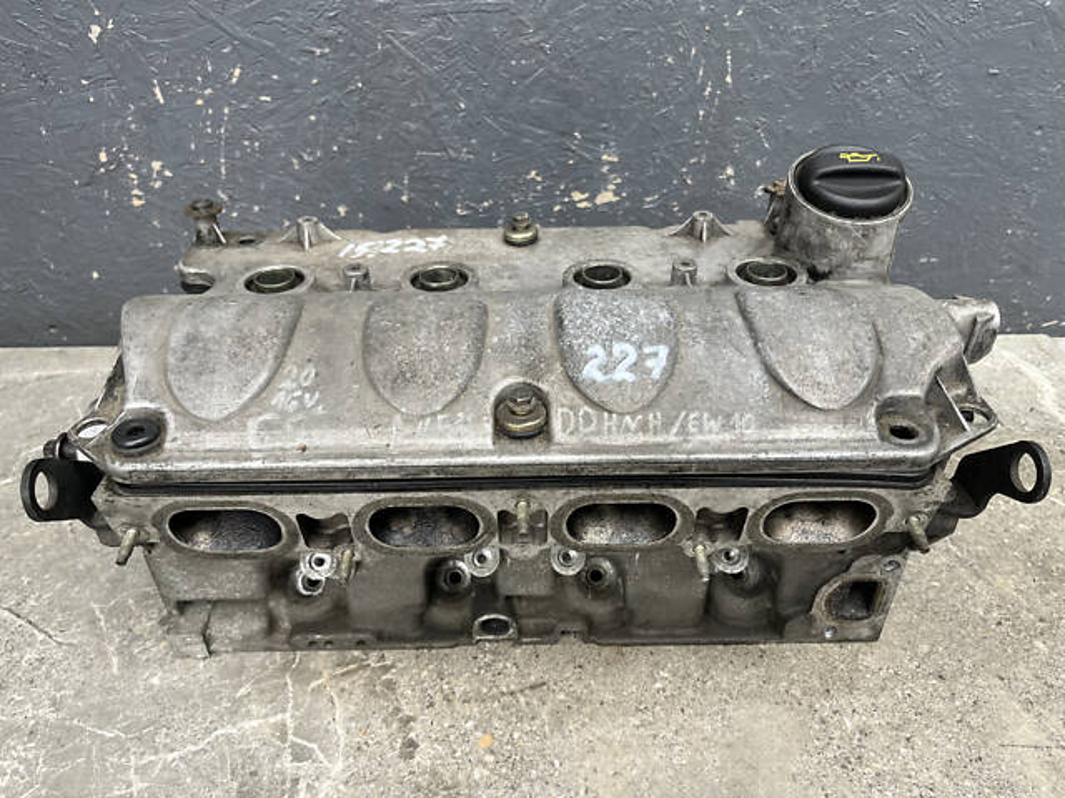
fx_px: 800
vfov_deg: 53.1
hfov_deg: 67.3
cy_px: 399
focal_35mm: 26
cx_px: 532
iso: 40
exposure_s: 1/264
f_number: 1.6
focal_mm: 5.1
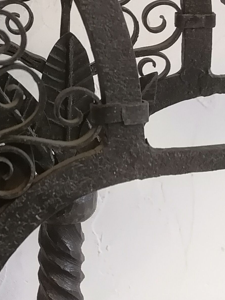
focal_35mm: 87
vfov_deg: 22.2
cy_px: 60
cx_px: -20
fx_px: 754
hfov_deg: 16.5
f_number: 1.8
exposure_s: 1/33.3
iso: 320
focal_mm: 5.4
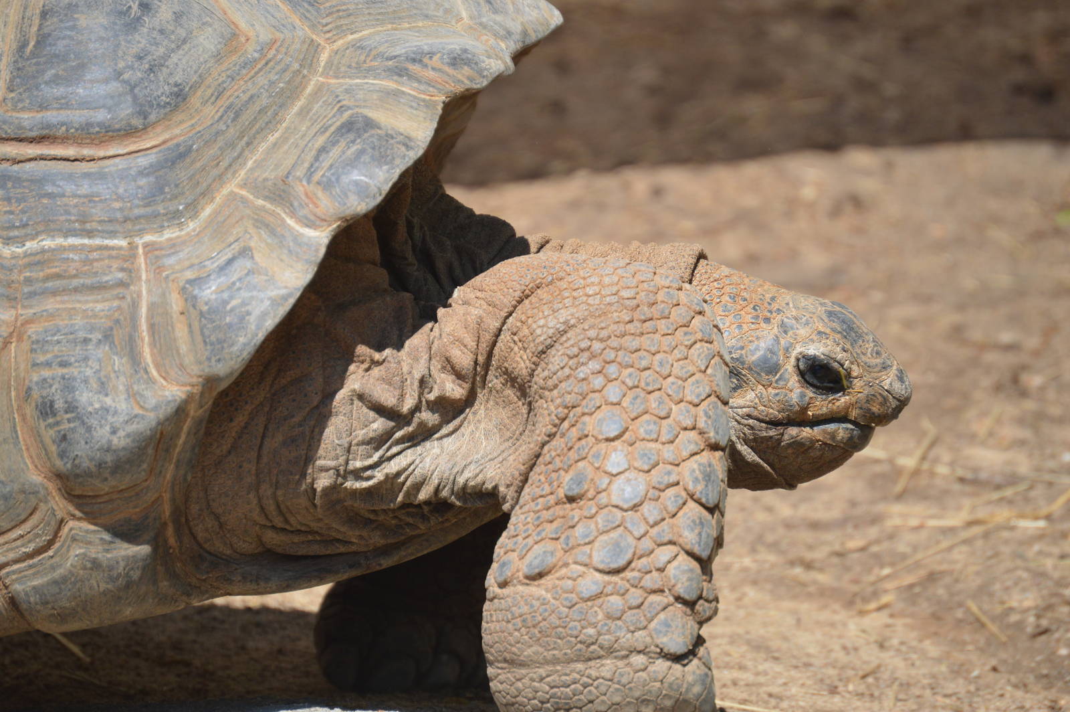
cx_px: 535
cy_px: 356
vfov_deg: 4.6
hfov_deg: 6.9
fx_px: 8909
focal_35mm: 300
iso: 400
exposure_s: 1/1250
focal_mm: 200
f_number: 5.6
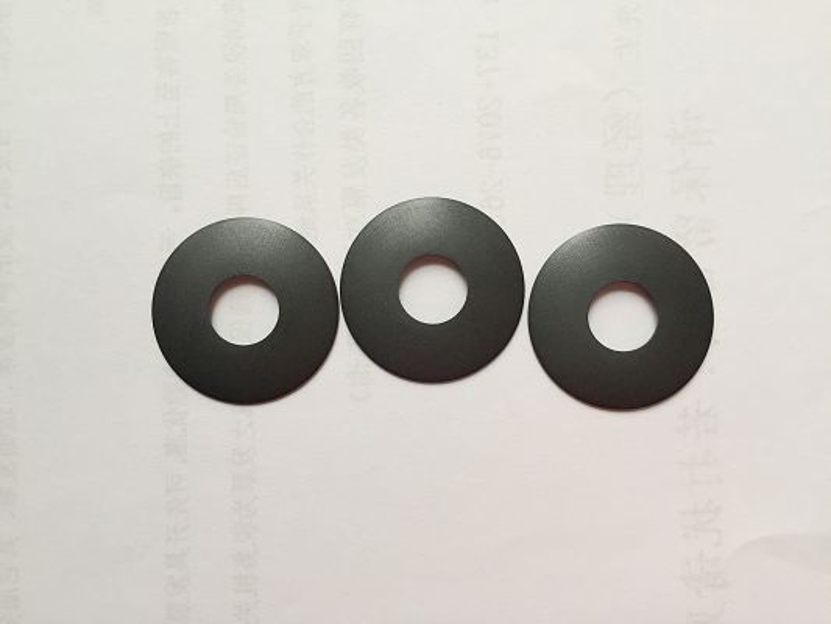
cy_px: 312
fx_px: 696
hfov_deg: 61.6
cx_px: 416
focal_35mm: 29
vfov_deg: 48.2
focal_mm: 4.15
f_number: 2.2
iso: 40
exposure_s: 1/30
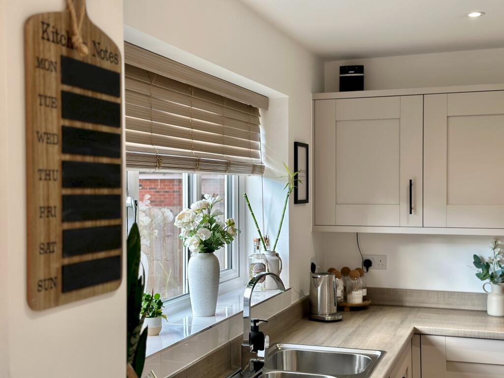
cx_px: 252
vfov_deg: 30.3
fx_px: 699
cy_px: 189
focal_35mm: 48
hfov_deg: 39.7
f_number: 1.78
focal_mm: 6.86
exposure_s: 1/100
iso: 80
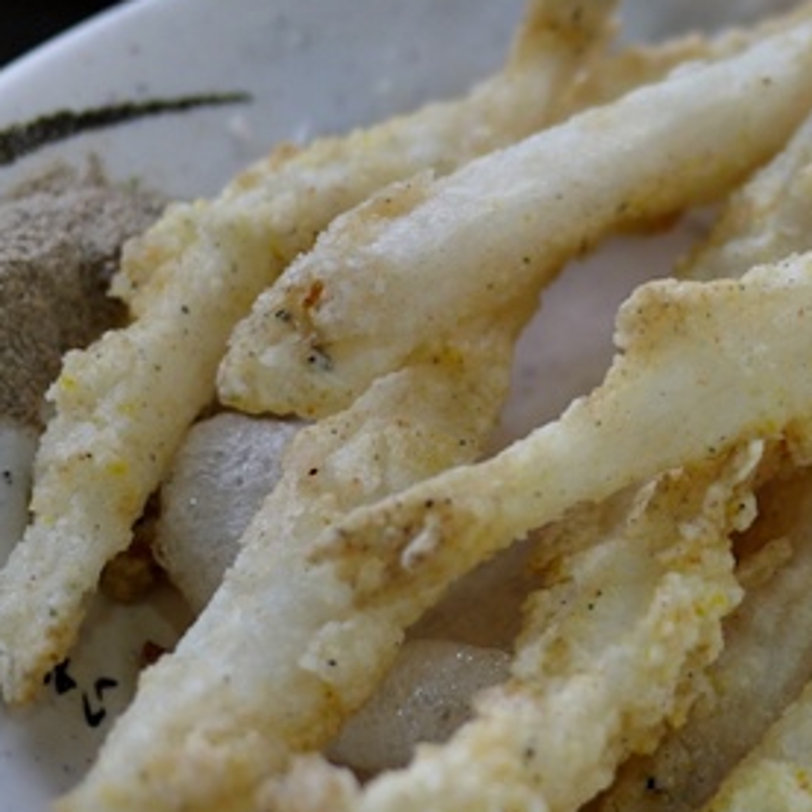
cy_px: 516
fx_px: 2707
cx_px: 926
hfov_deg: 16.5
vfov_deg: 17.0
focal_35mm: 102
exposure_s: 1/100
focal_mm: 20
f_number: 1.7
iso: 100
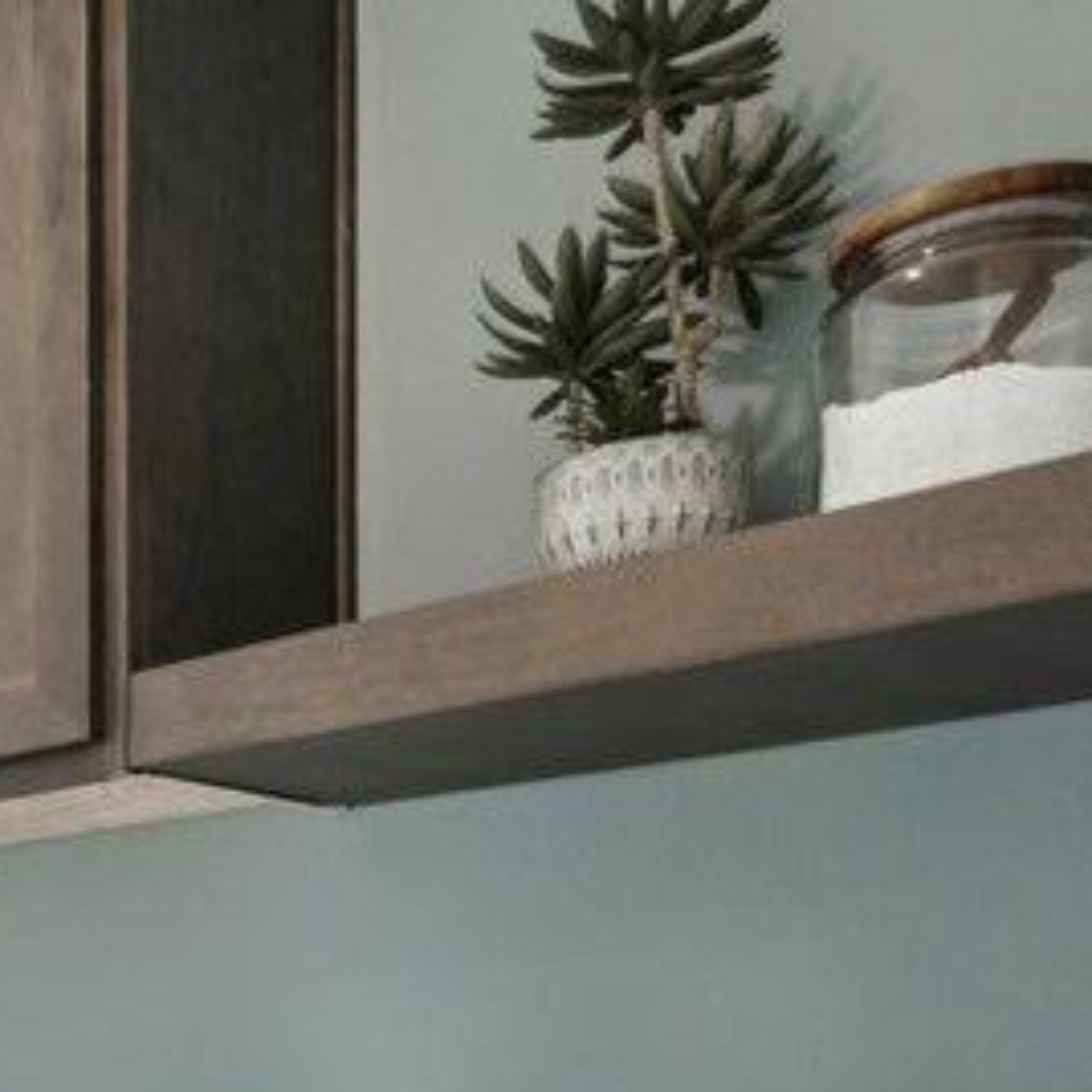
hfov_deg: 26.8
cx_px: -383
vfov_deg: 29.9
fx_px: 1856
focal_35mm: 52
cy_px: 1161
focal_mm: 16
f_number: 7.1
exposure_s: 1/30
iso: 160
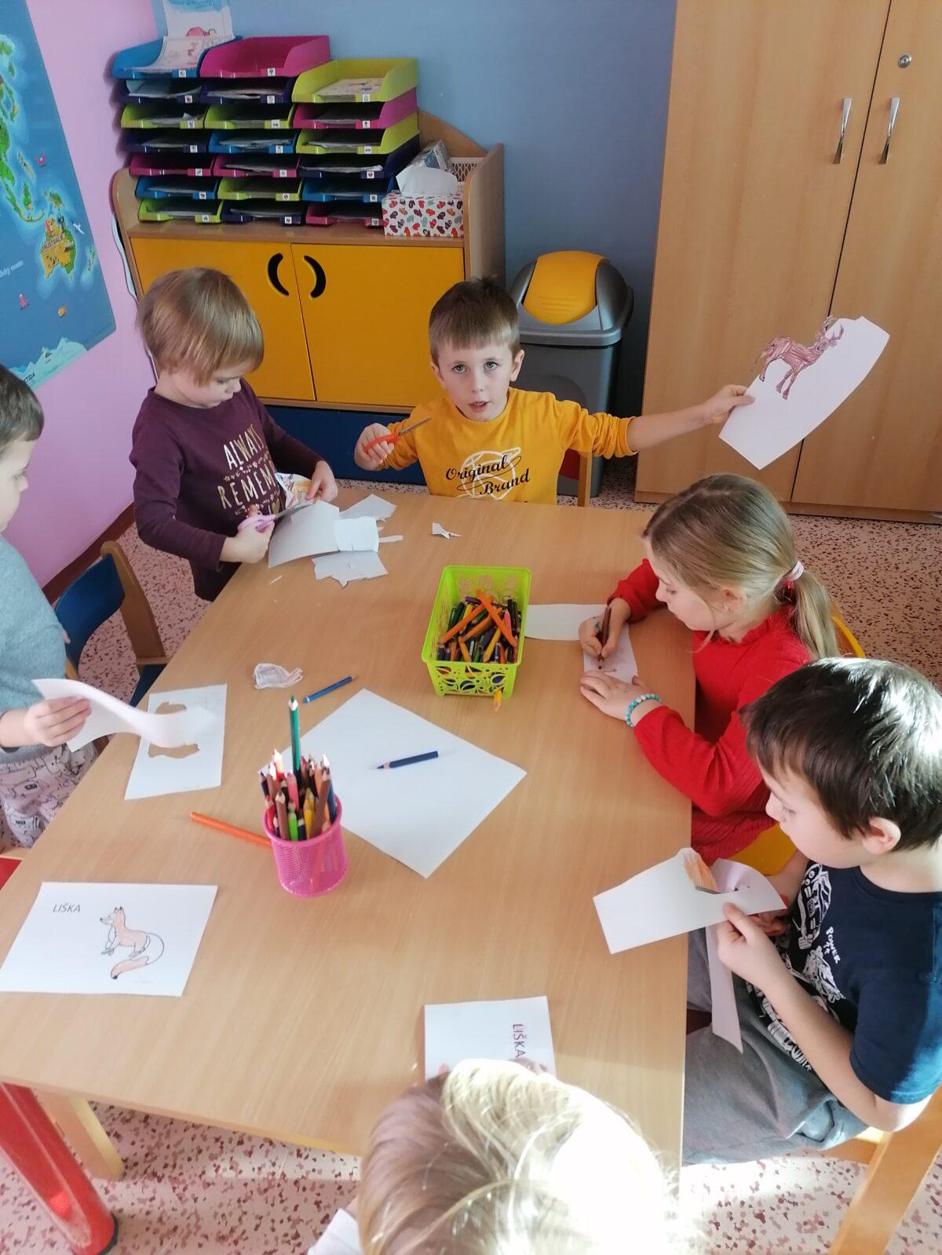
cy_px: 628
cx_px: 471
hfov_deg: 51.4
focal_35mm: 27
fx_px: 980
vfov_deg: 65.3
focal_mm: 4.75
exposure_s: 1/100
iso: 160
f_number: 1.8
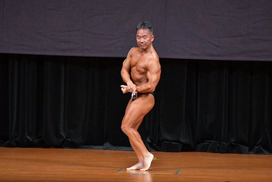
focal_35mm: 287
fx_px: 2169
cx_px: 136
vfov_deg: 4.8
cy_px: 91
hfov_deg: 7.2
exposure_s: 1/400
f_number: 5.6
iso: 5000
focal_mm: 190
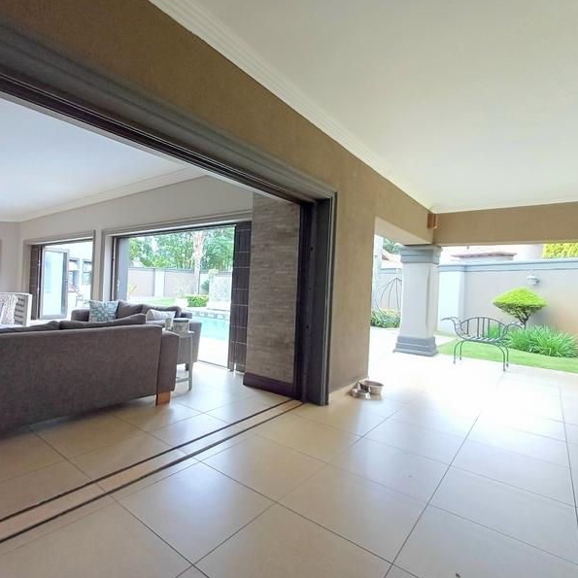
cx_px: 223
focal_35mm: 19
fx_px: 359
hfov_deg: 76.6
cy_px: 288
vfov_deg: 77.7
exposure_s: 1/50
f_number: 2.2
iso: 160
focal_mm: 1.64
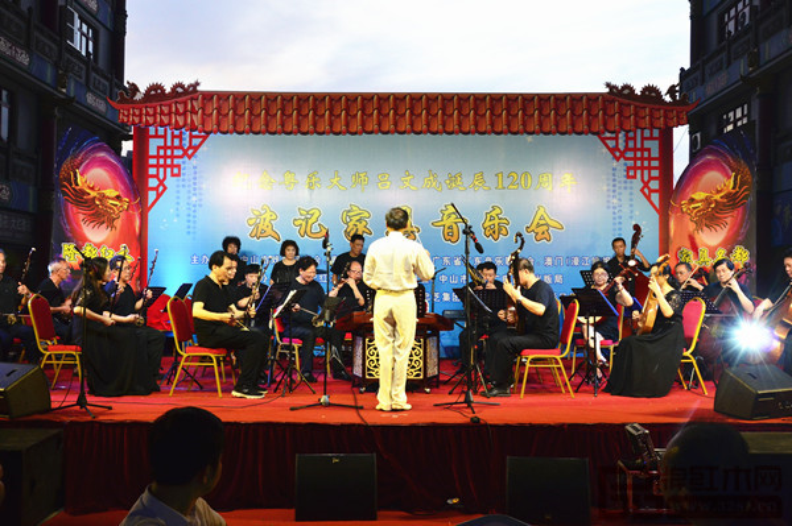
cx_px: 396
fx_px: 725
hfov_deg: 57.3
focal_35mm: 33
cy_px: 263
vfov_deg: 39.9
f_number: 7.1
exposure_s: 1/200
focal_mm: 22
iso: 1250
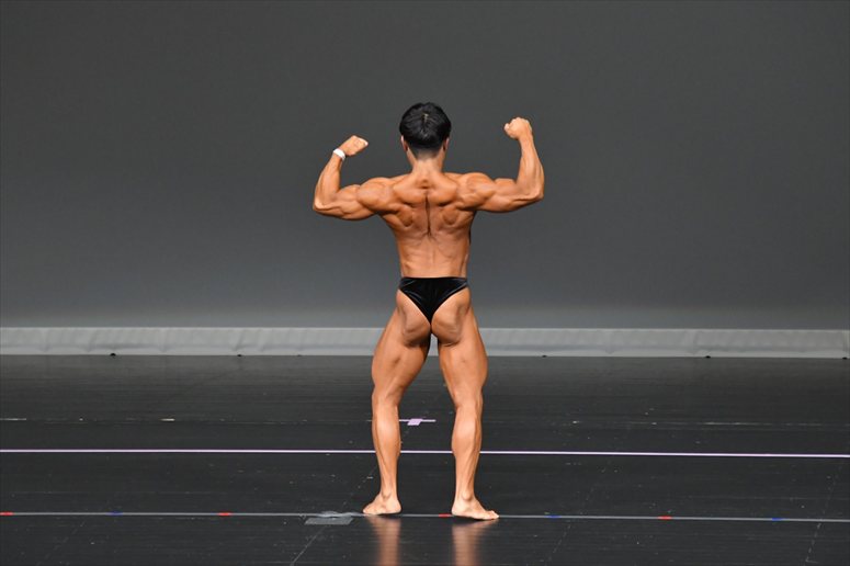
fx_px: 7080
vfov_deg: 4.6
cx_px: 425
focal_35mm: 300
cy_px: 283
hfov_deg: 6.9
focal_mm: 200
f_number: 5.6
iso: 4000
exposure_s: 1/400
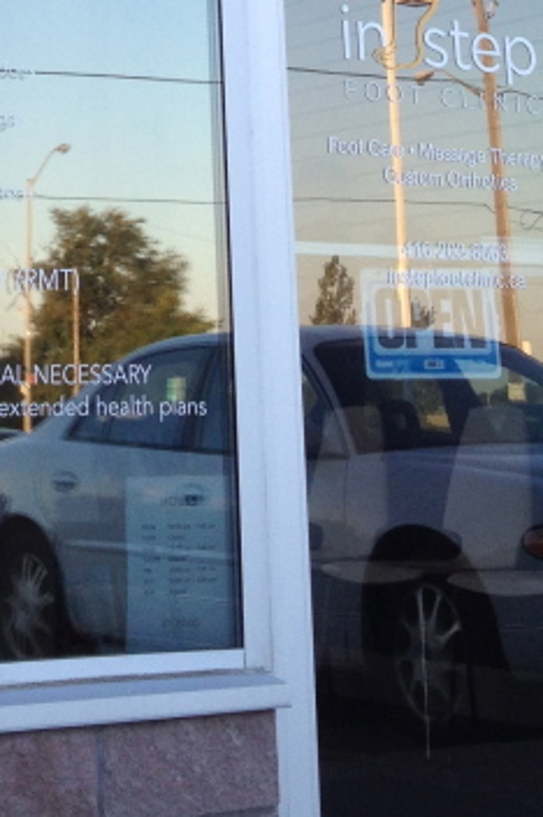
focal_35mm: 106
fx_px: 2403
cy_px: -323
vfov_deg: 17.7
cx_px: 67
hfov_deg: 12.8
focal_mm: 4.28
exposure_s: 1/226
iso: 64
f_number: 2.4
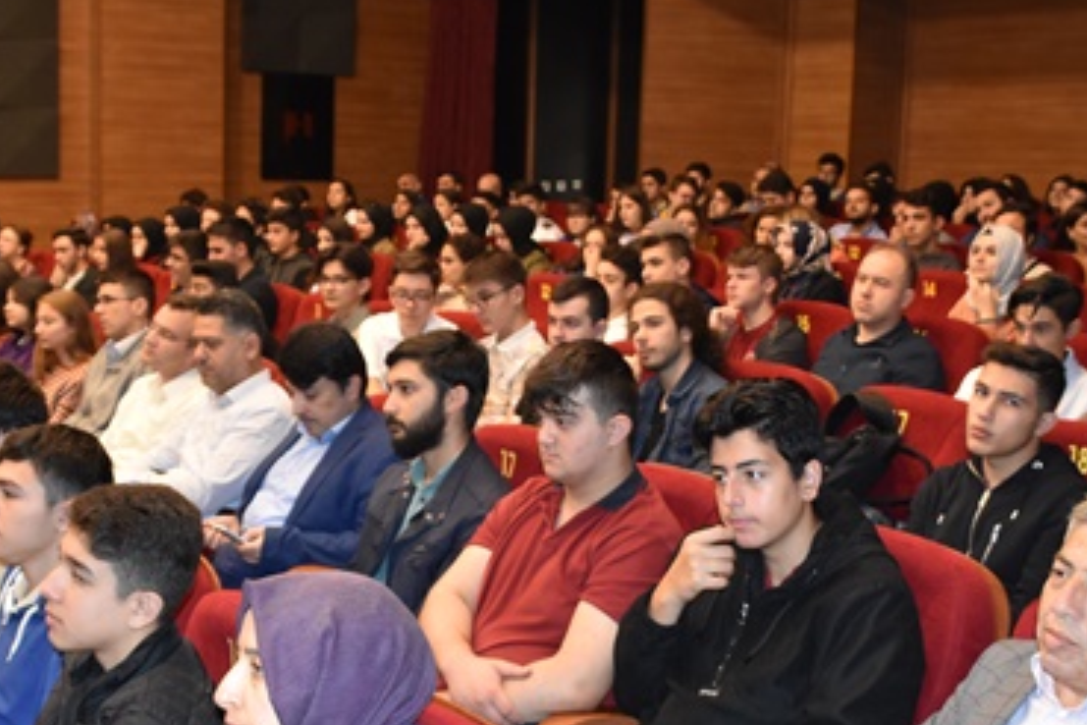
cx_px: 427
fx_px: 1479
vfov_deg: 27.3
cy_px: 500
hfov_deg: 40.1
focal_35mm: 49
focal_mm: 18
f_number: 3.5
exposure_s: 1/60
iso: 2000
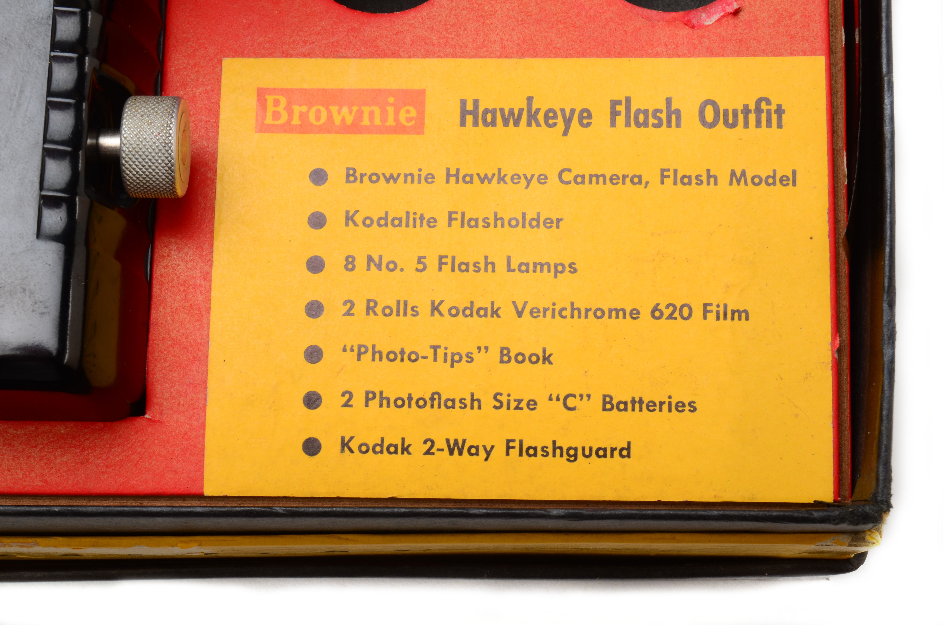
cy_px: 312
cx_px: 472
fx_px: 2157
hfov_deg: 24.7
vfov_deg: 16.5
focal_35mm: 82
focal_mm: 55
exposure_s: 1/160
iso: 100
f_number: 20
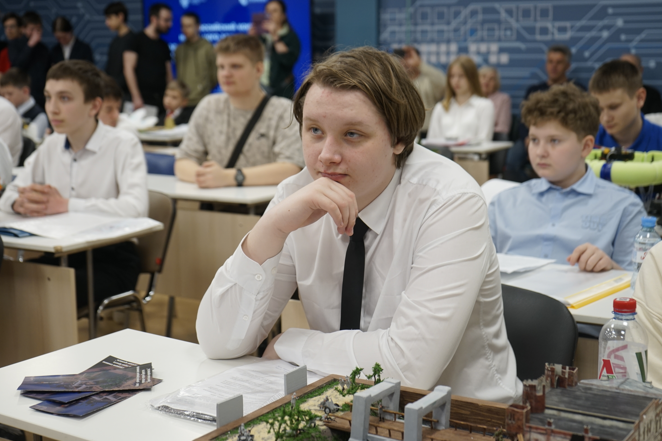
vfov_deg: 25.5
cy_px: 222
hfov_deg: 37.5
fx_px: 975
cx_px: 332
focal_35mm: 53
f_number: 5
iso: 640
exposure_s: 1/80
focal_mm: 52
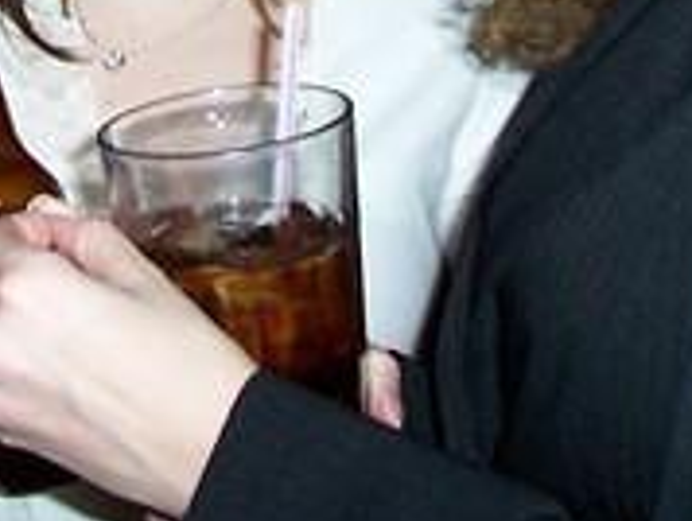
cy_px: -303
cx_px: 245
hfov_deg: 14.8
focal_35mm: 133
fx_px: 2662
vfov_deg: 10.7
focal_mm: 5.6
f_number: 2.8
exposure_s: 1/60
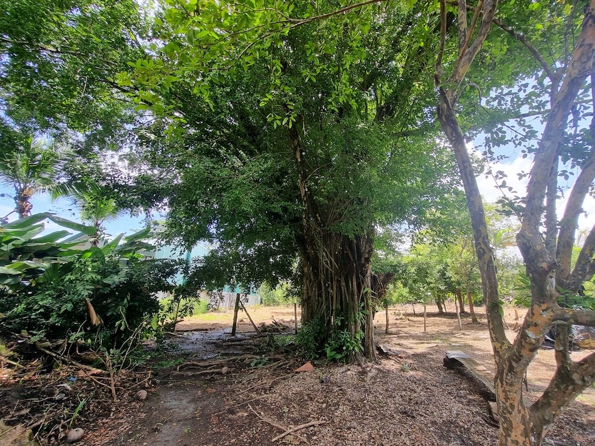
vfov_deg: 85.7
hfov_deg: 102.0
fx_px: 241
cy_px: 226
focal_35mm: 14
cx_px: 313
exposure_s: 1/200
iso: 50
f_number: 2.2
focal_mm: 1.74
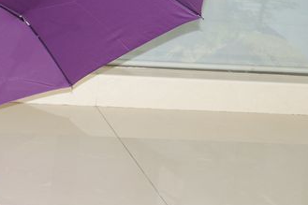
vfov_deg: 13.4
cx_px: -43
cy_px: 64
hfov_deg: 19.1
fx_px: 872
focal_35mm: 102
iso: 200
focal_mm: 28
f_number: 4.5
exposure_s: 1/60
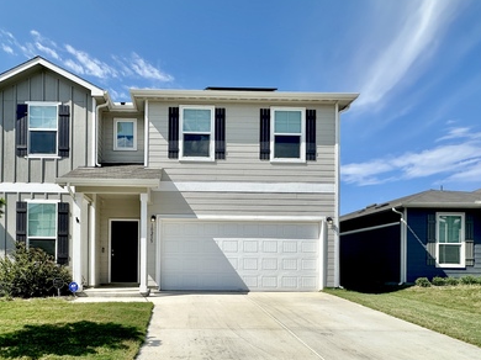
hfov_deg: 72.8
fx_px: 319
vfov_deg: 56.4
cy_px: 263
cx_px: 183
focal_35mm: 23
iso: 50
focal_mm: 2.22
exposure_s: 1/3861
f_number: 2.2
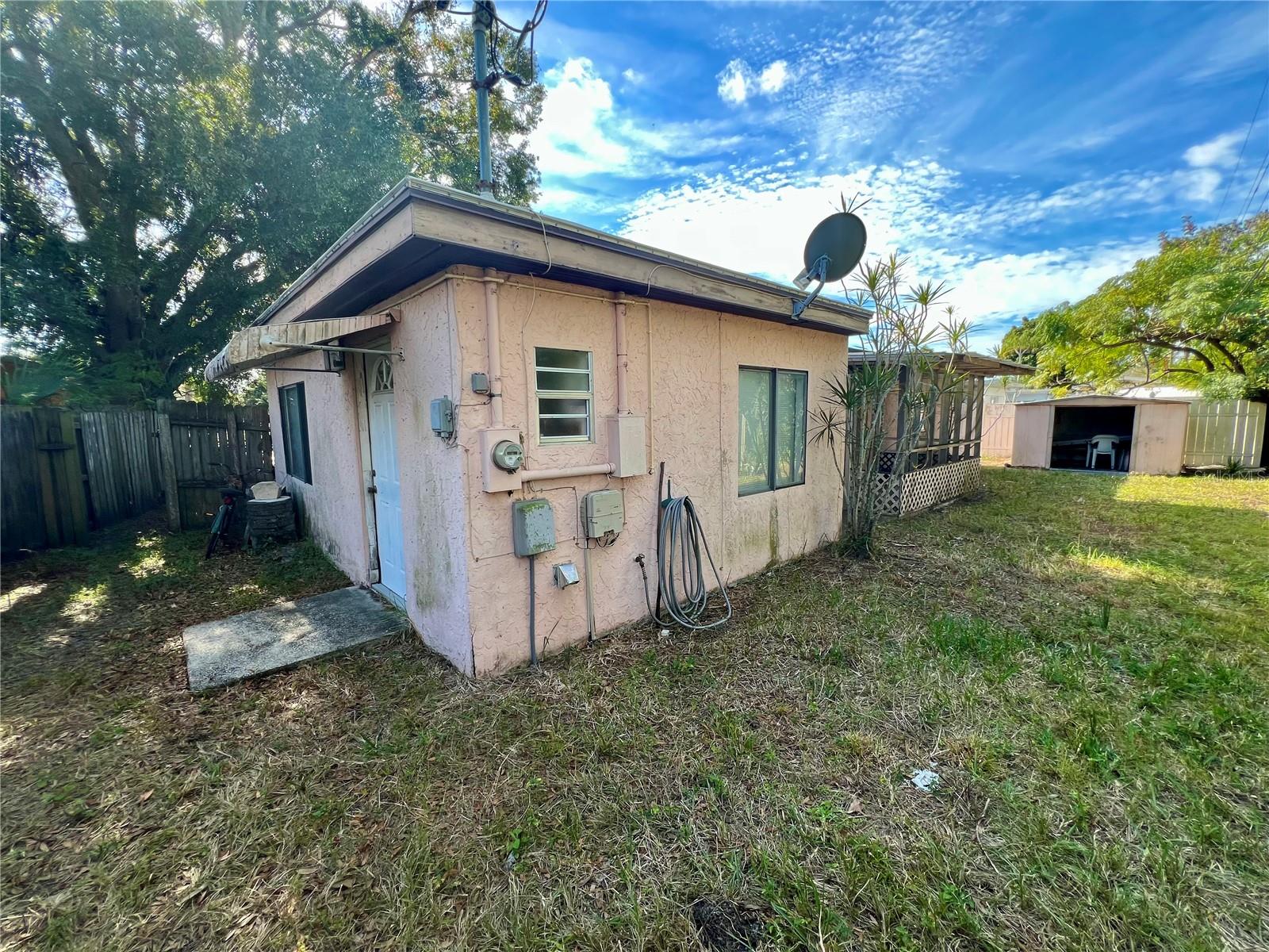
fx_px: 477
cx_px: 634
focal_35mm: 13
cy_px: 476
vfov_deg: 89.9
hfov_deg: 106.2
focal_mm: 1.57
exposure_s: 1/210
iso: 32
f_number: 1.8
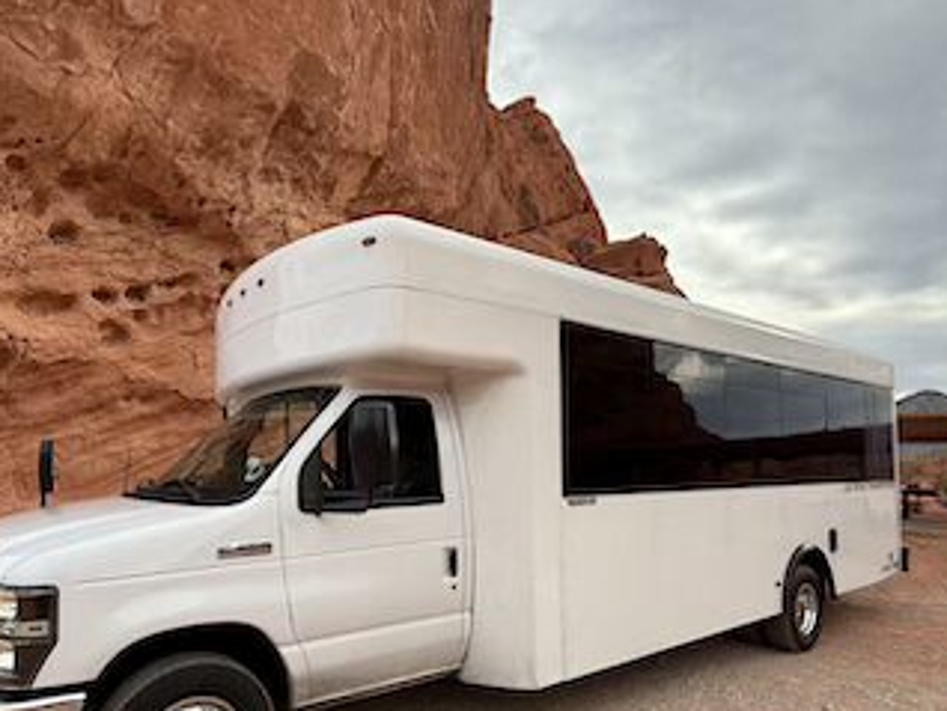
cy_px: 448
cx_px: 399
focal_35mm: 22
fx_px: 602
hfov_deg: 75.8
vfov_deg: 60.3
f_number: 2.2
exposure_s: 1/734
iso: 50
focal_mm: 2.22
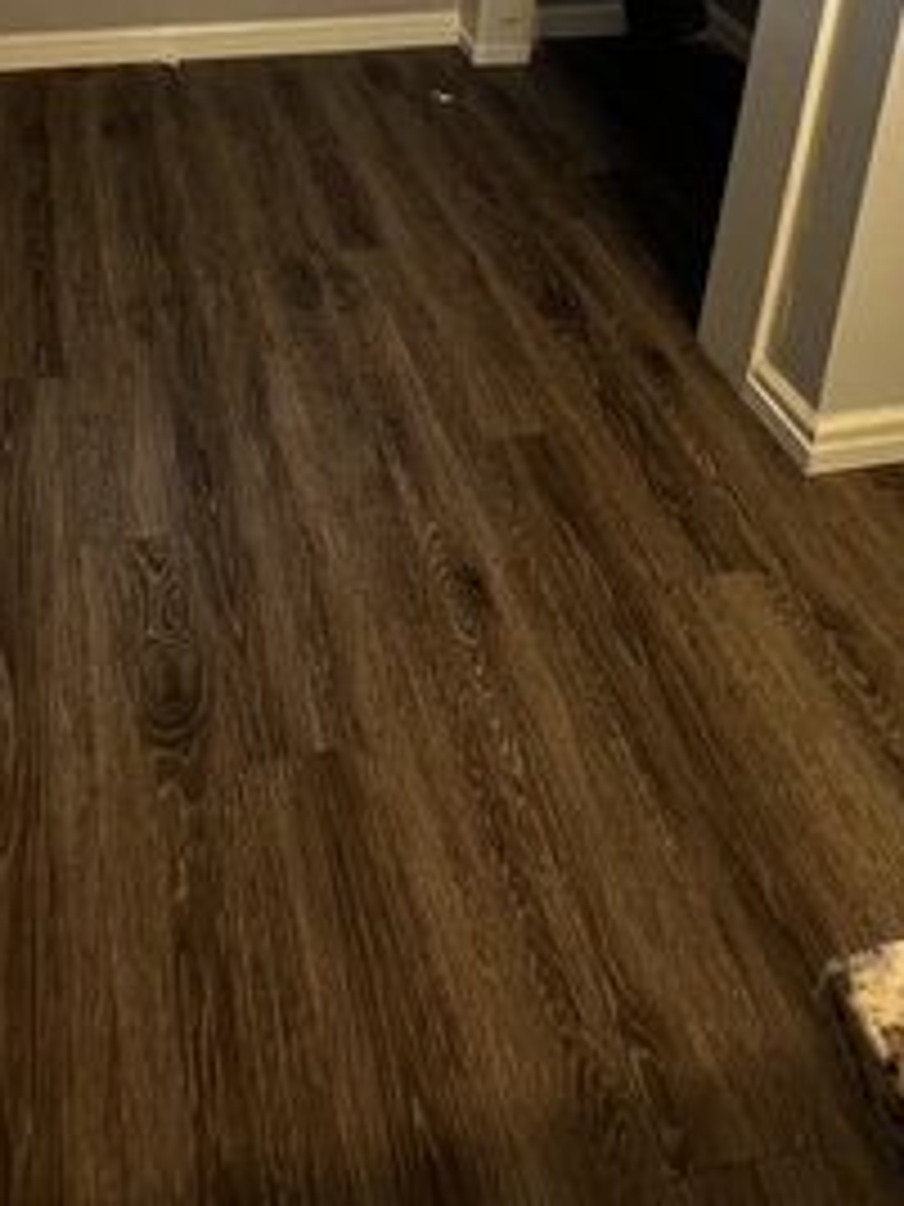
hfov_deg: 43.5
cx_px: 189
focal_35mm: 31
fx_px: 1079
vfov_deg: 43.2
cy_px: -162
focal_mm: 1.57
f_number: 1.8
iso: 250
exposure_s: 1/120
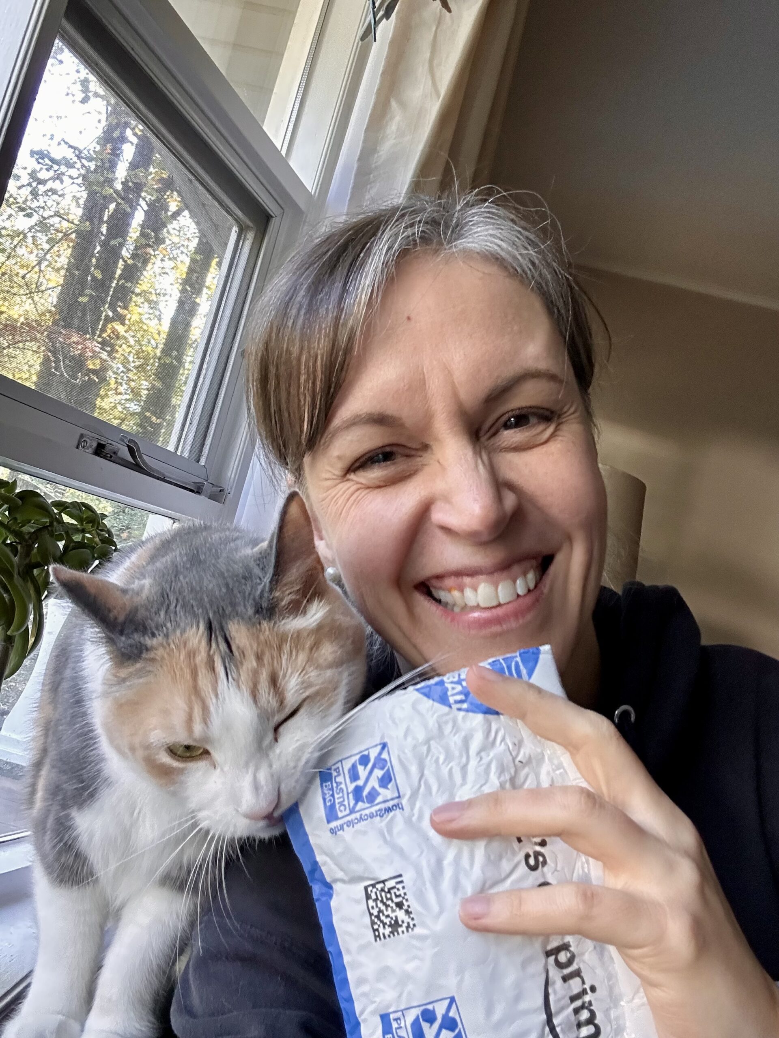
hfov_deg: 46.8
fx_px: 900
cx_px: 390
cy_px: 519
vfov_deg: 60.0
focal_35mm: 30
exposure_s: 1/60
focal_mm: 2.69
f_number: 1.9
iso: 200
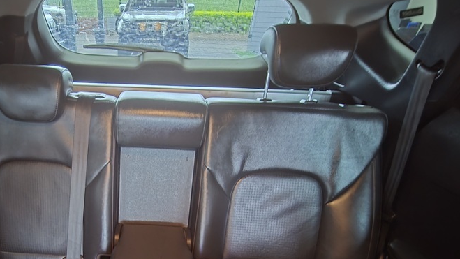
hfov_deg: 77.2
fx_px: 268
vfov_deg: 46.5
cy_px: 233
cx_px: 136
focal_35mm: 22
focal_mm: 2.2
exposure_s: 1/8.33
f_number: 2.2
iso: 1000
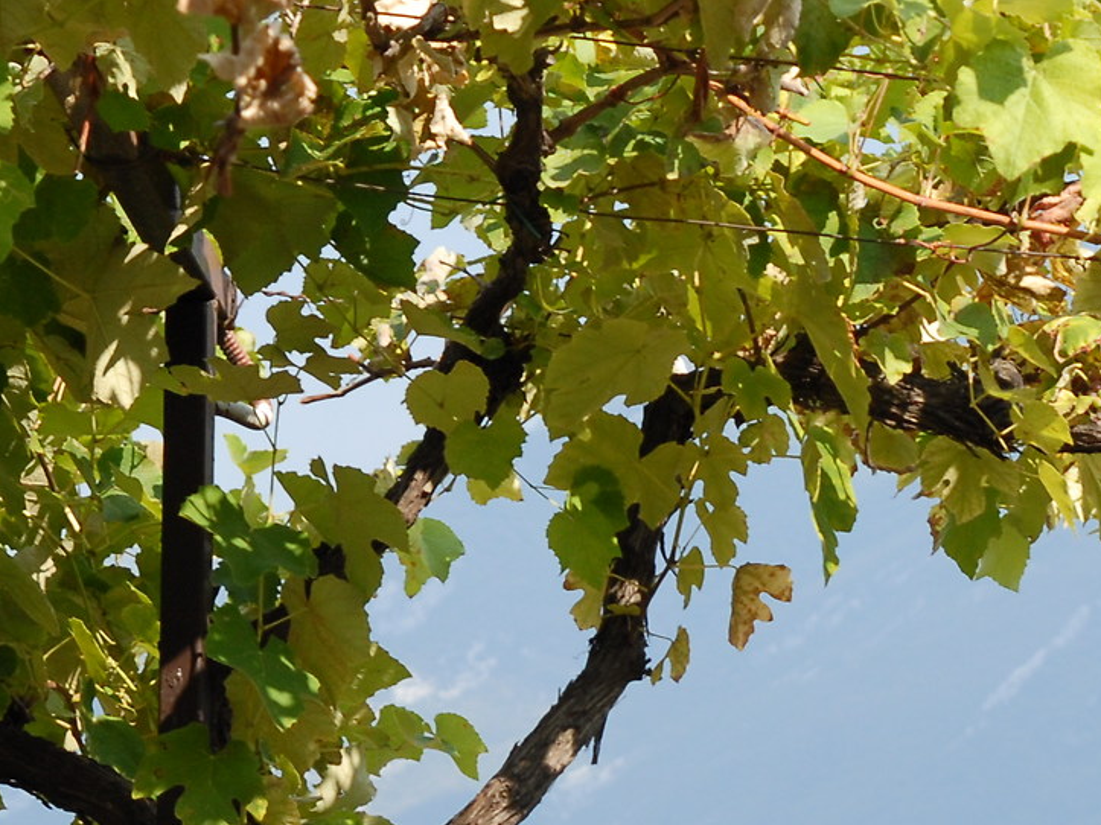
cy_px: 868
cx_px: 1255
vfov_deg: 6.4
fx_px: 7314
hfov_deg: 8.5
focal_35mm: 230
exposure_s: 1/400
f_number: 6.3
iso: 200
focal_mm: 48
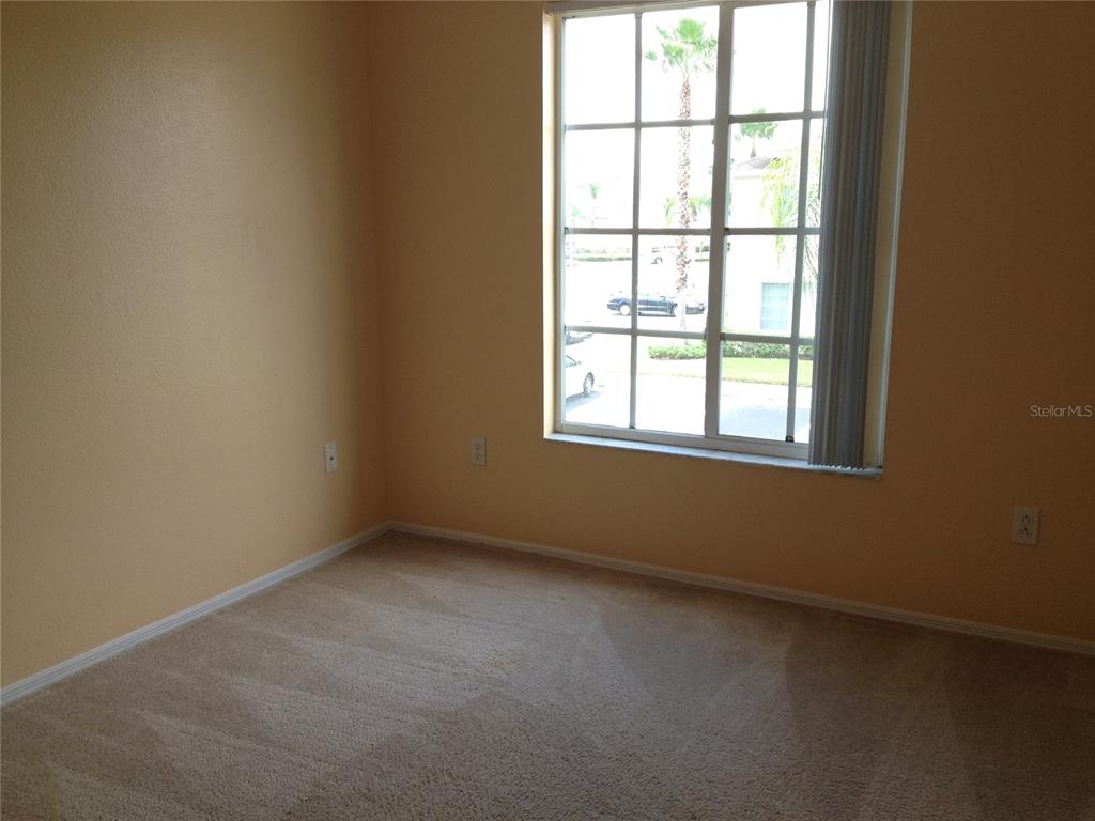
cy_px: 410
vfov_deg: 40.7
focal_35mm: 35
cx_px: 548
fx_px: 1107
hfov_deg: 52.6
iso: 80
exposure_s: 1/194
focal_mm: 4.28
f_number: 2.4
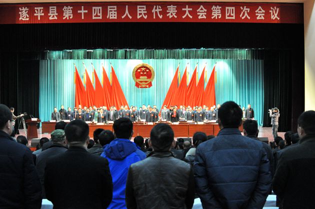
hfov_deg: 46.5
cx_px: 158
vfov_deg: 31.8
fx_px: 367
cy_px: 104
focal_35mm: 42
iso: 1600
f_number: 3.5
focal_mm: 28
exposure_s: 1/25
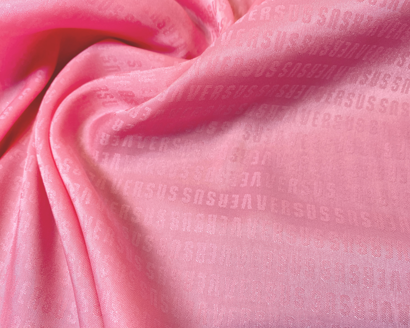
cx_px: 205
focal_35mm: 27
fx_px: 328
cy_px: 160
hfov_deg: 64.1
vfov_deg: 53.2
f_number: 1.8
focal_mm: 4.25
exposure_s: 1/100
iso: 80
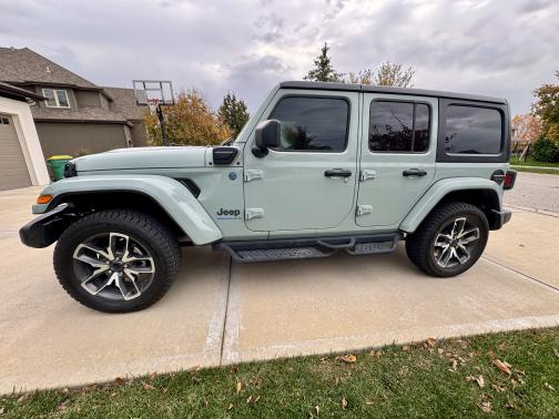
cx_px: 280
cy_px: 210
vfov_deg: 85.7
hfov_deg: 102.1
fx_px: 226
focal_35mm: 14
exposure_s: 1/283
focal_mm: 2.22
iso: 40
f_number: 2.2
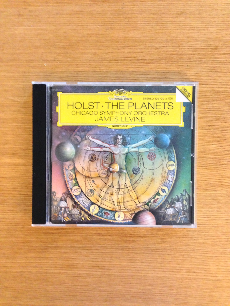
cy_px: 153
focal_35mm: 33
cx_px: 115
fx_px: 292
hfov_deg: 42.9
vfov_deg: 55.4
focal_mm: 4.13
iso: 500
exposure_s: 1/15
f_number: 2.4
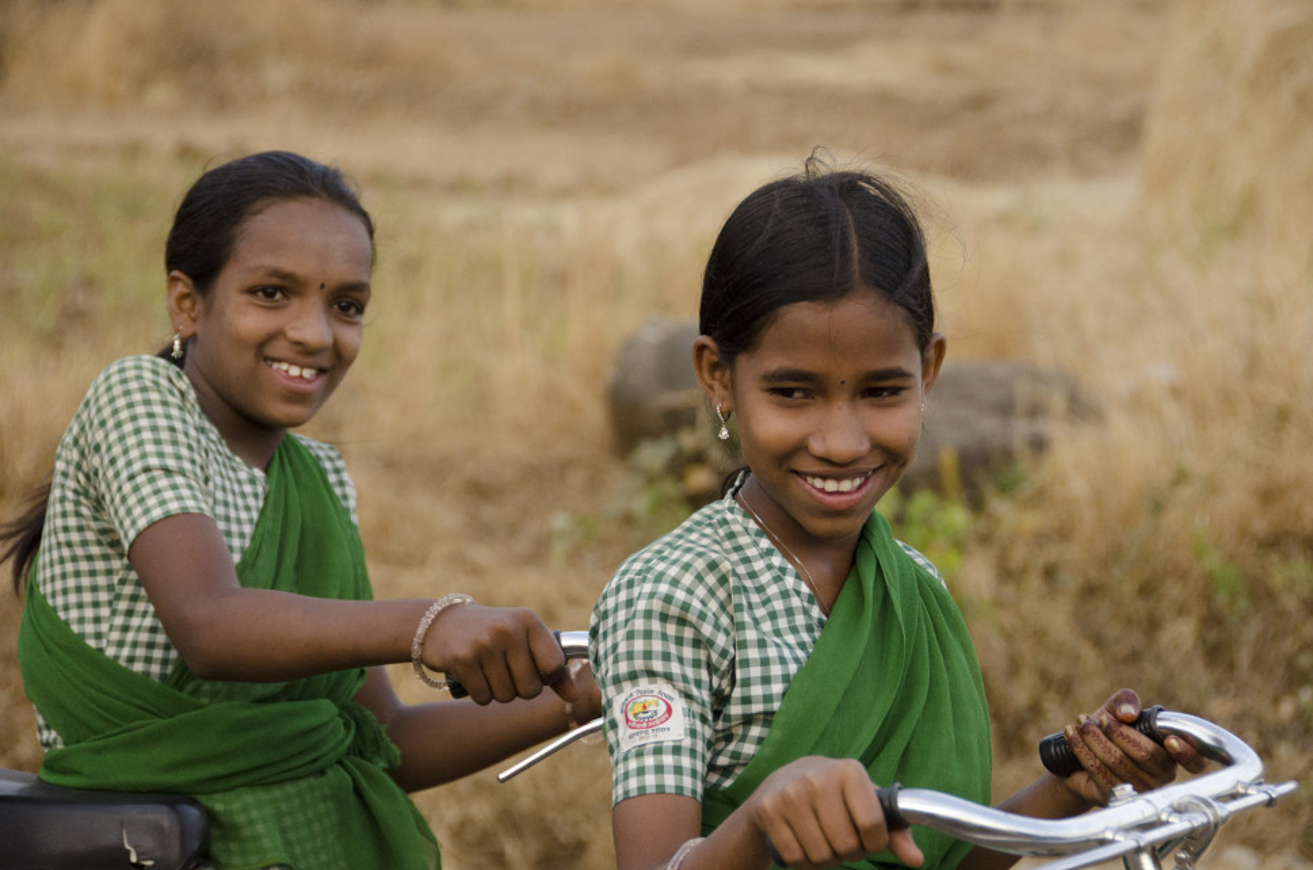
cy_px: 438
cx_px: 683
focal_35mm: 151
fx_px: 5479
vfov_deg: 9.1
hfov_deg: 13.7
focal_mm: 95
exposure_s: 1/640
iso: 1000
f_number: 5.3
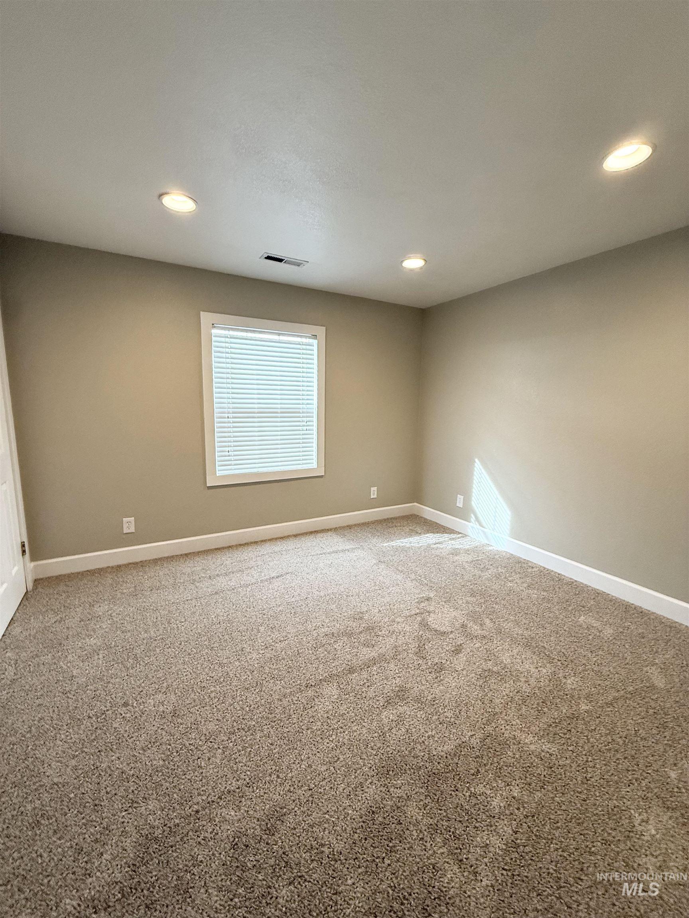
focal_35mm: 14
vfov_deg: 102.1
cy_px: 459
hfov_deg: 85.7
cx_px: 344
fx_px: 372
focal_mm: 2.22
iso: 200
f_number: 2.2
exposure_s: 1/120
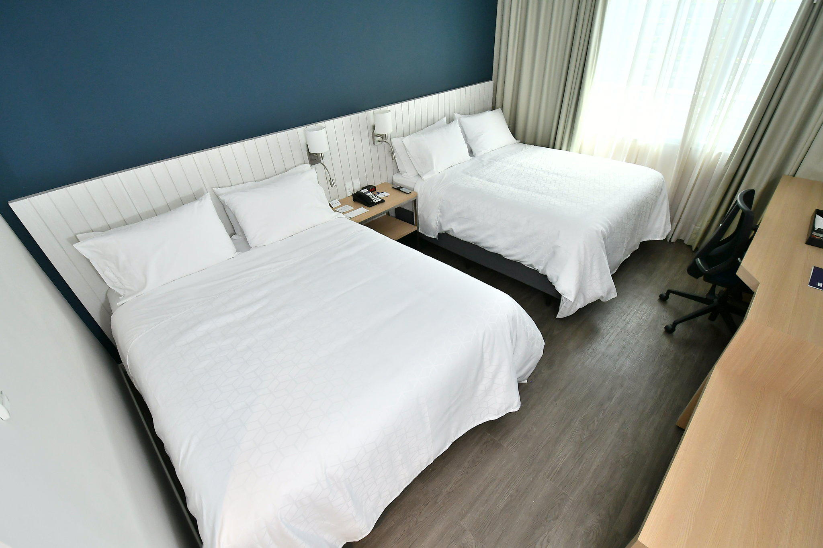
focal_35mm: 15
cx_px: 412
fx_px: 343
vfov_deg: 77.3
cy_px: 274
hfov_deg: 100.4
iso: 640
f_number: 7.1
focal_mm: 10
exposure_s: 1/50
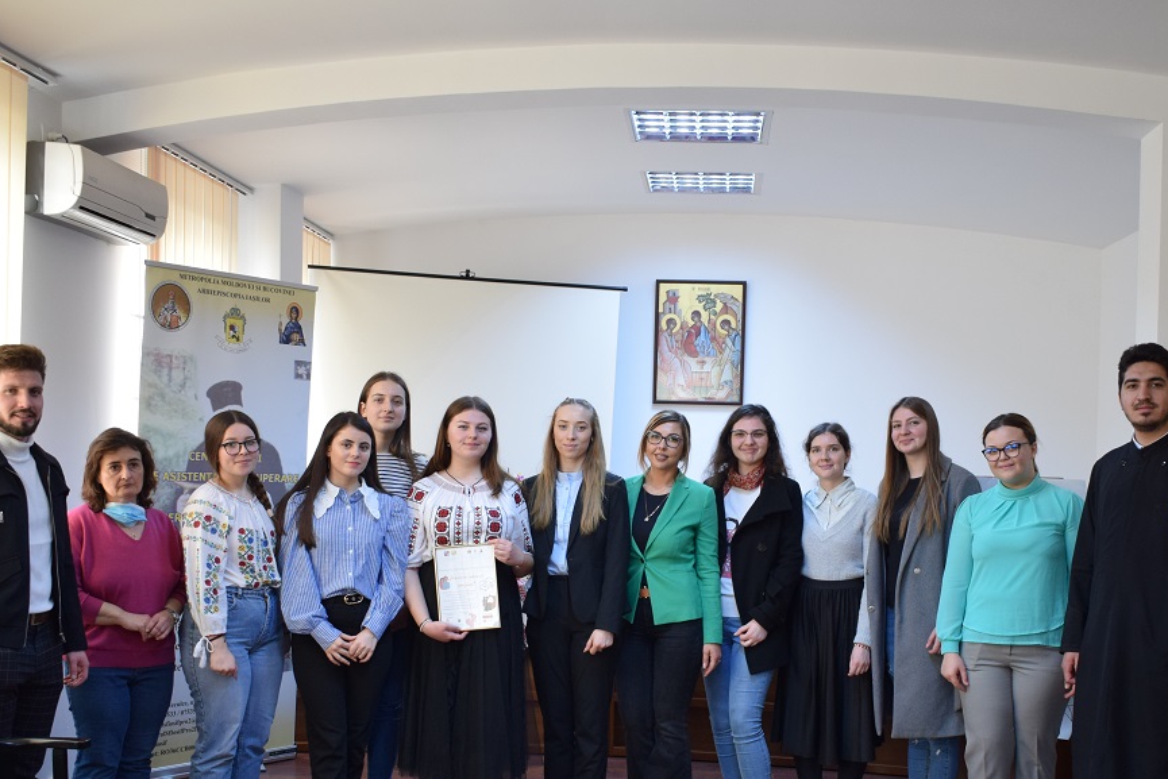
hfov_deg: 44.7
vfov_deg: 30.5
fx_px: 1418
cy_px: 516
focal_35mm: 44
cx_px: 627
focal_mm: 21
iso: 720
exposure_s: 1/60
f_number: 4
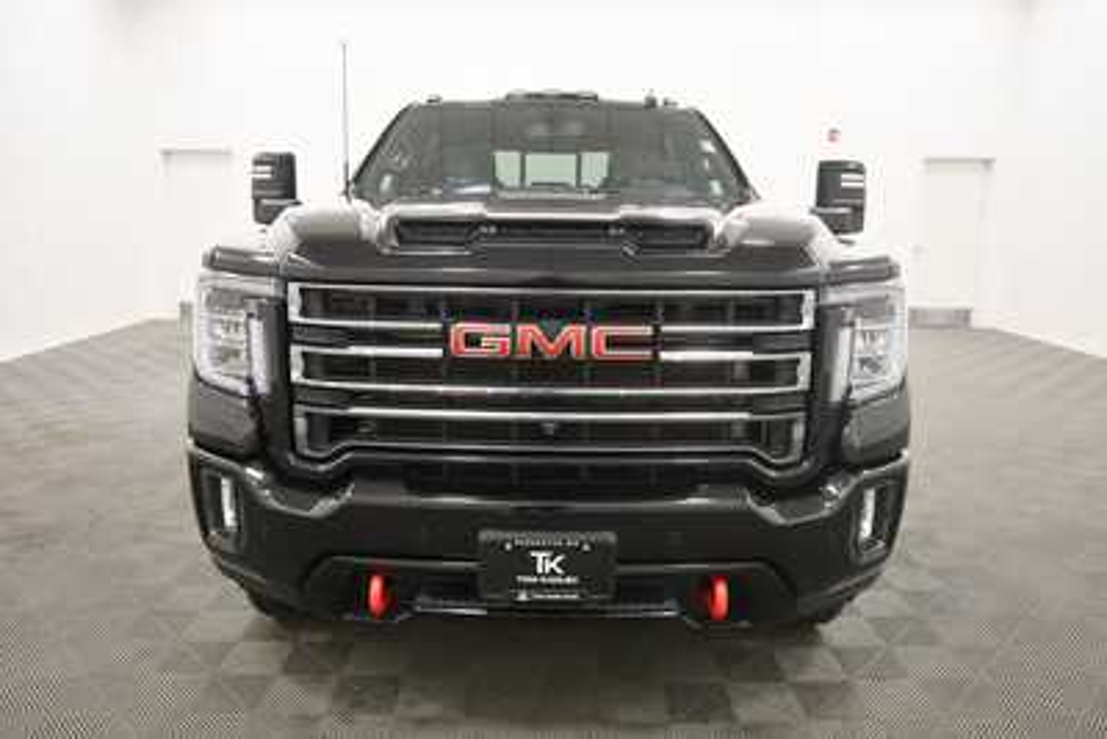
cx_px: 554
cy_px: 370
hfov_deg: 67.4
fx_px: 831
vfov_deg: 48.0
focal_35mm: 27
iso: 1400
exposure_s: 1/125
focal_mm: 18
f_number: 5.3
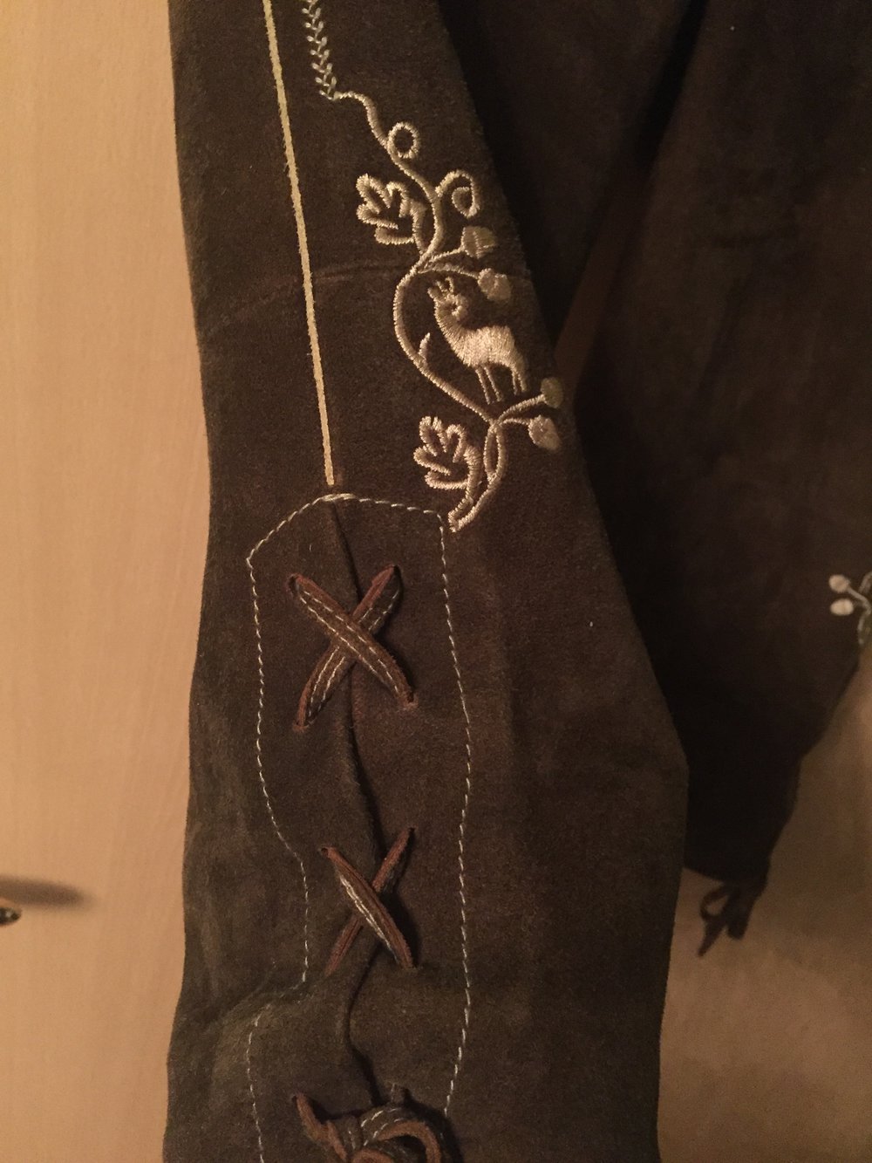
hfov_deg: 48.2
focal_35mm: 29
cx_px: 436
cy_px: 582
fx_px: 974
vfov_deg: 61.7
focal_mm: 4.15
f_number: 2.2
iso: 640
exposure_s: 1/17
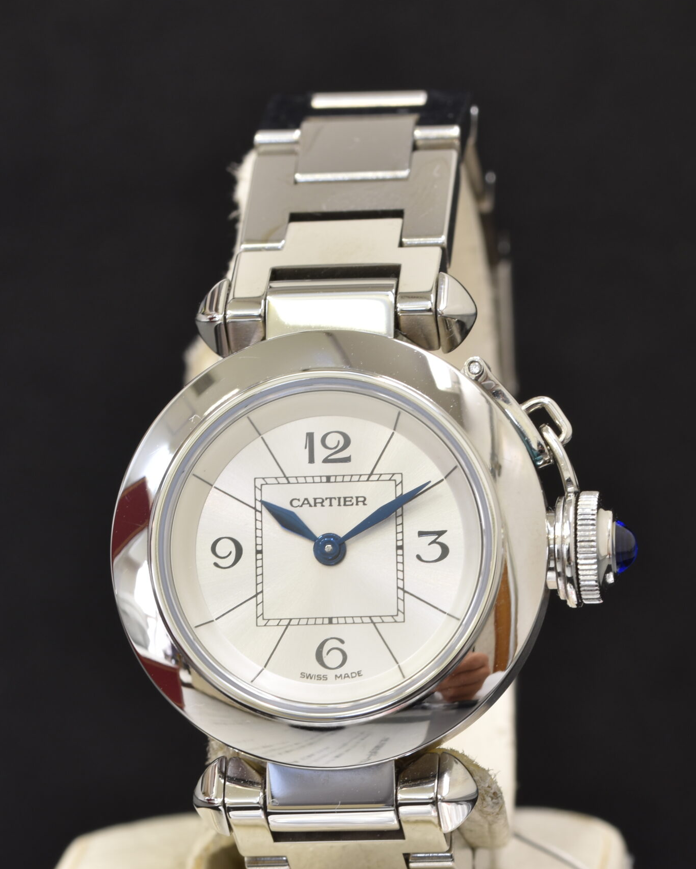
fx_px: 4917
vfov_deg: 10.1
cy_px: 434
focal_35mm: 191
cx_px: 327
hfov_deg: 8.1
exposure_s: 1/2
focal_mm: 90
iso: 100
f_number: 13
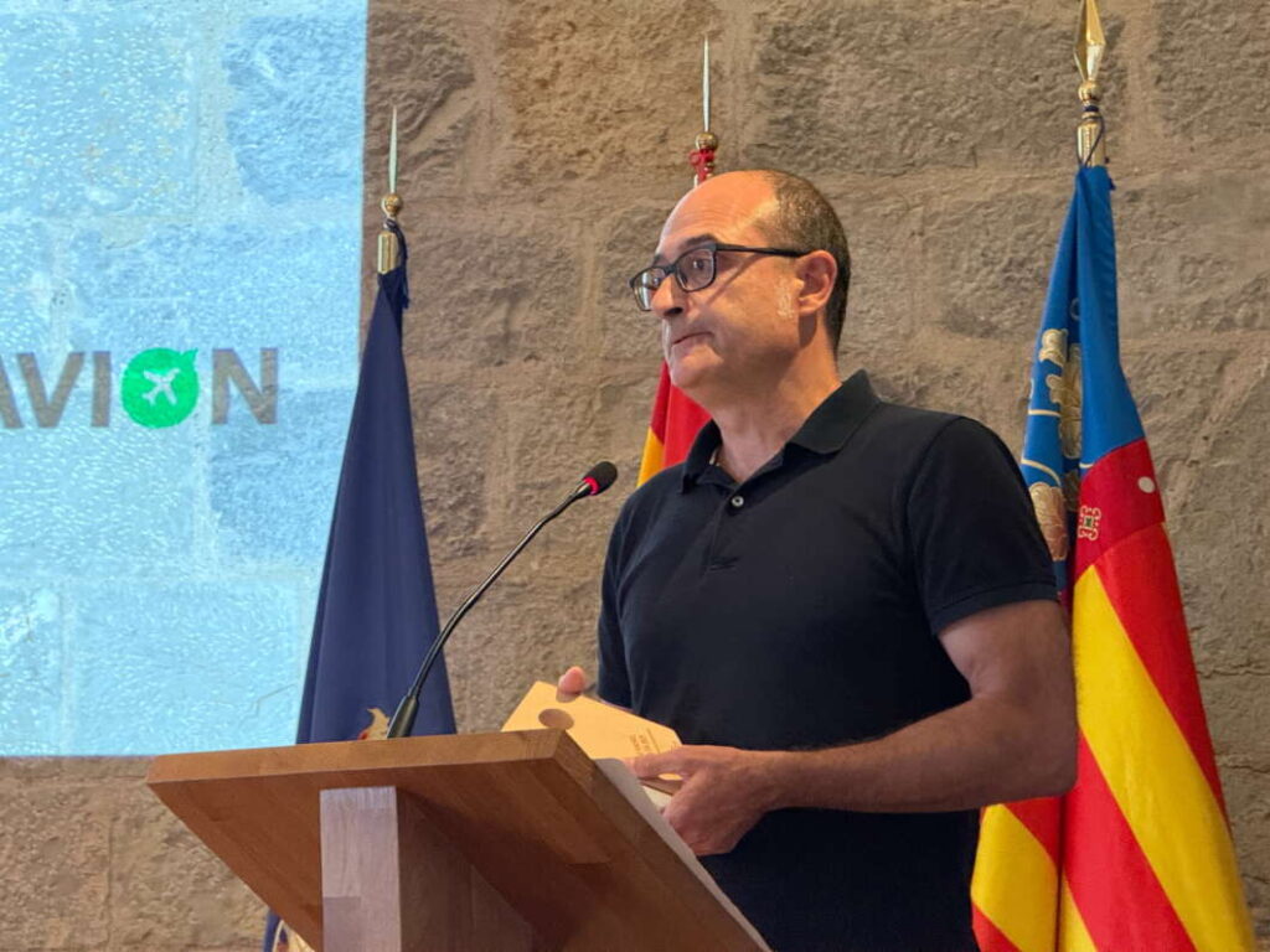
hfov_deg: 16.4
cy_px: 476
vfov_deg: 12.3
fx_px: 4403
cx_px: 635
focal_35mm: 120
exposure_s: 1/40
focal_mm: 15.66
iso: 500
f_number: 2.8
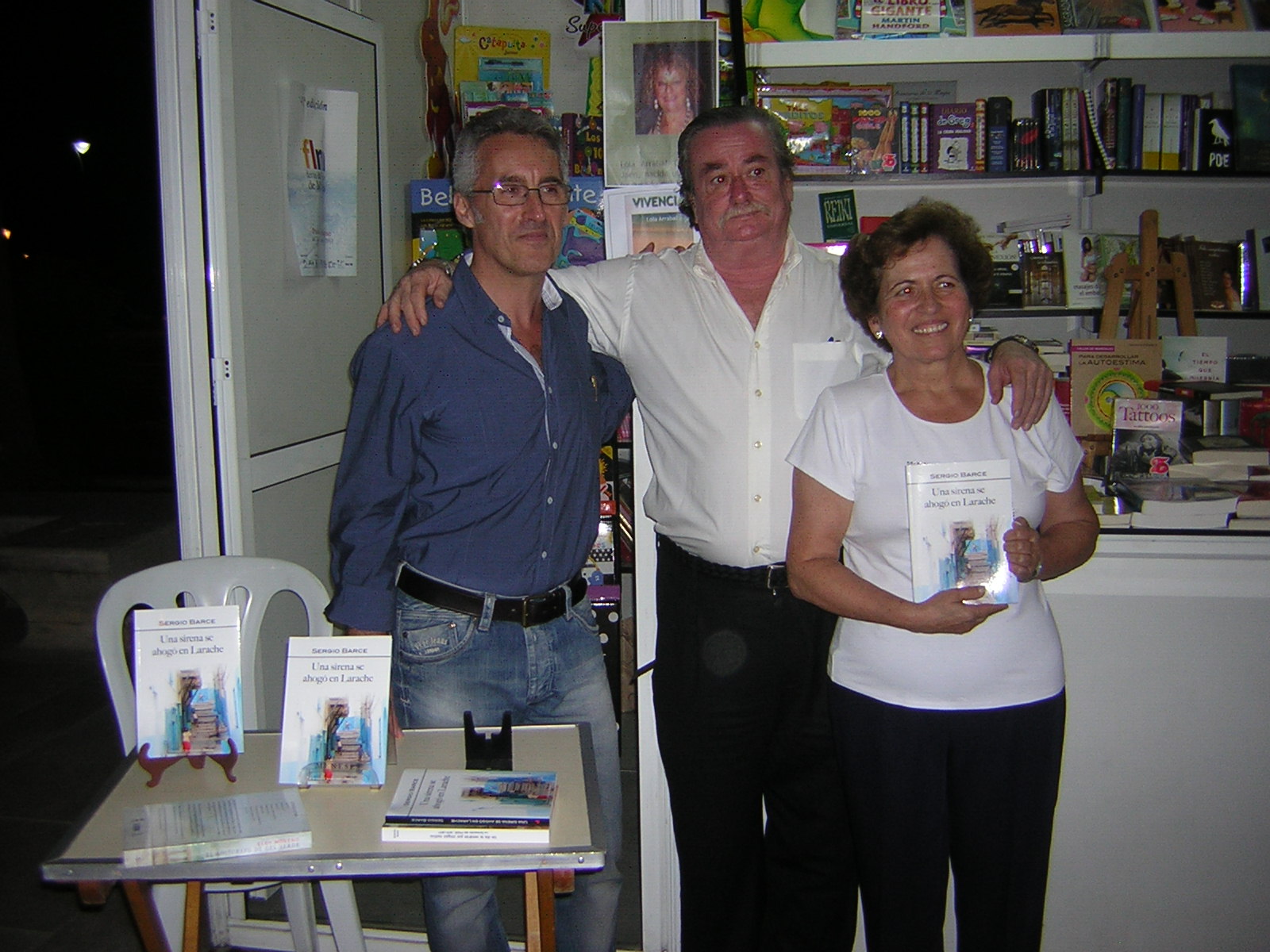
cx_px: 635
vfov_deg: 39.7
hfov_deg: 51.4
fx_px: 1321
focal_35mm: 36
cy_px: 476
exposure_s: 1/60.1
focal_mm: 4.7
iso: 50
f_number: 2.6
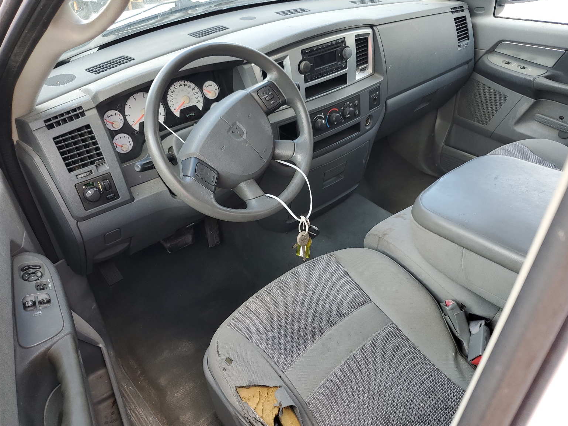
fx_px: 443
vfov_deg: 51.4
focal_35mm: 27
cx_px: 289
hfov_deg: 65.3
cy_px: 213
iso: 50
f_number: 1.5
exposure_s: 1/167
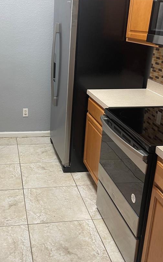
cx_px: 42
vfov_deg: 48.2
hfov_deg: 30.7
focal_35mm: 41
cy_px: 130
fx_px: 292
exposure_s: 1/60
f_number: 1.6
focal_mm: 5.1
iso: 100
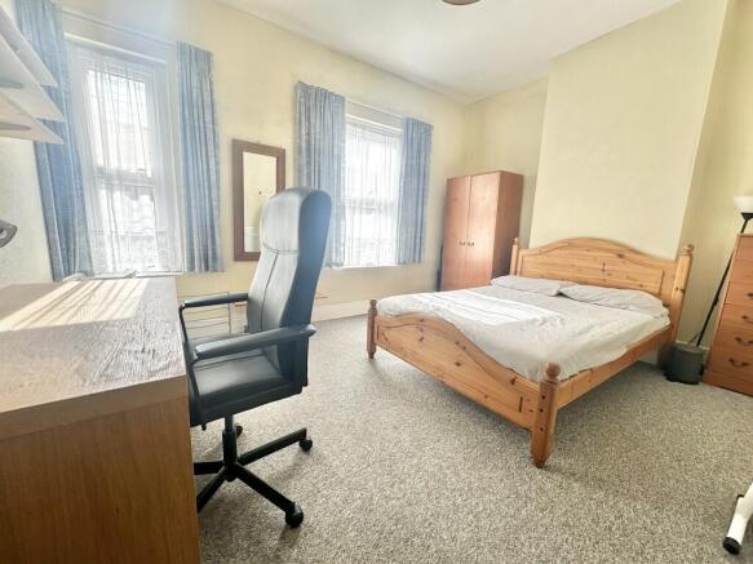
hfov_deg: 102.1
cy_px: 282
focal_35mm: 14
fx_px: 304
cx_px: 376
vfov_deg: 85.7
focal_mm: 2.22
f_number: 2.2
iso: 40
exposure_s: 1/214
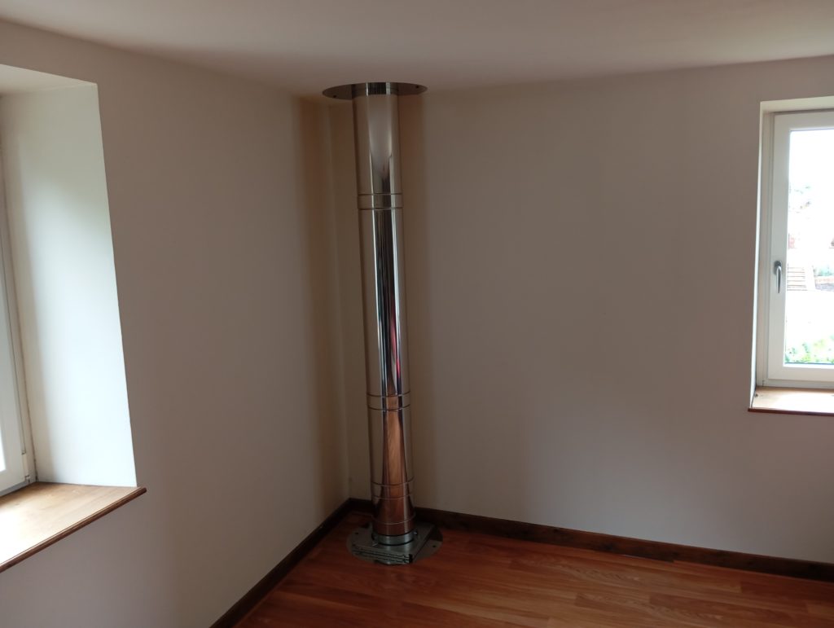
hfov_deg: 63.4
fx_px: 676
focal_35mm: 28
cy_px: 314
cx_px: 417
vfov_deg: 49.9
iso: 732
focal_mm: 4.22
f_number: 1.8
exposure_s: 1/50
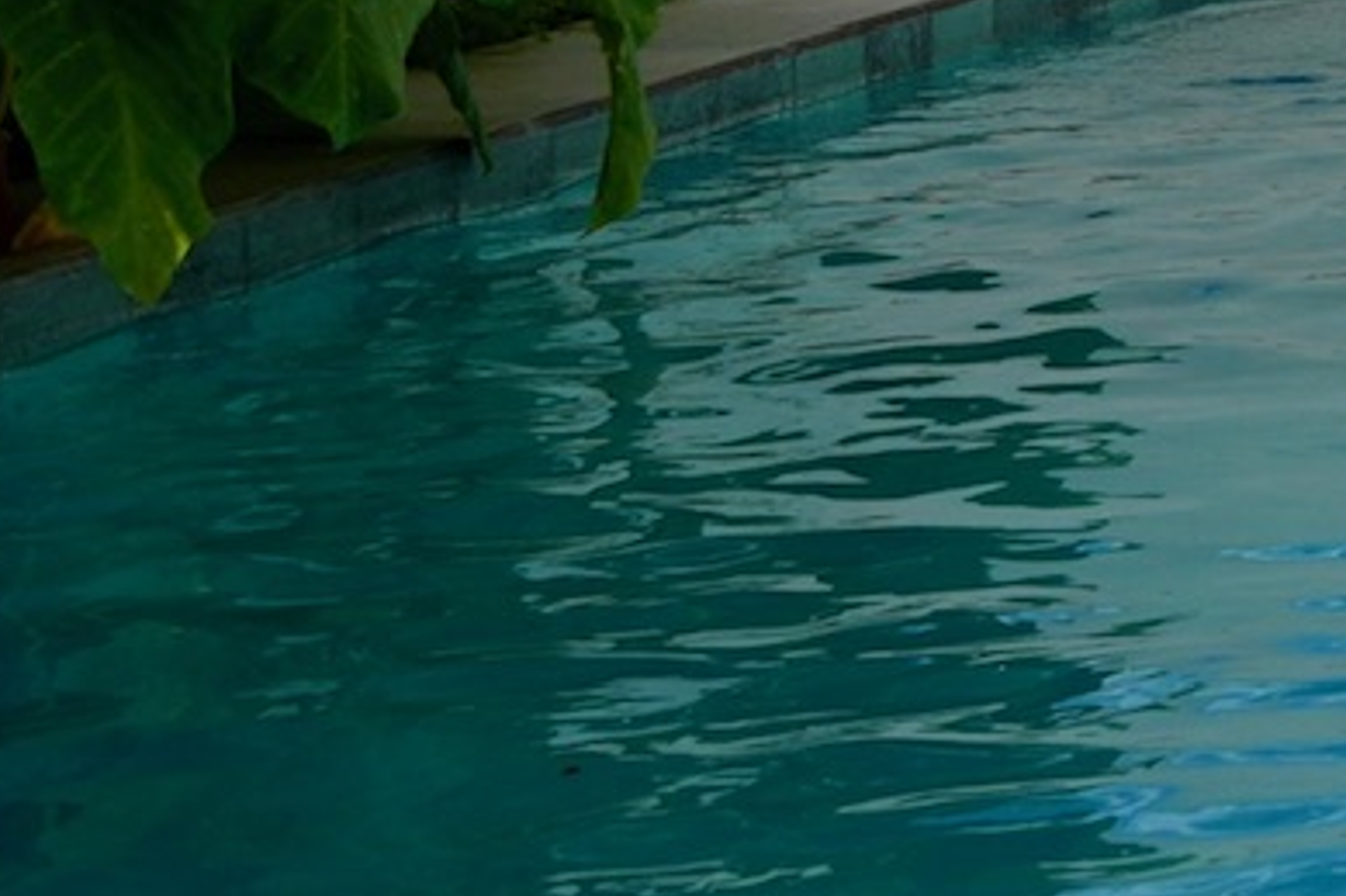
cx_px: 2993
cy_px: -432
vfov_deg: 8.4
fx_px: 5979
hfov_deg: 11.2
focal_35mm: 160
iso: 100
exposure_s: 1/500
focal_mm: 18
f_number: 8
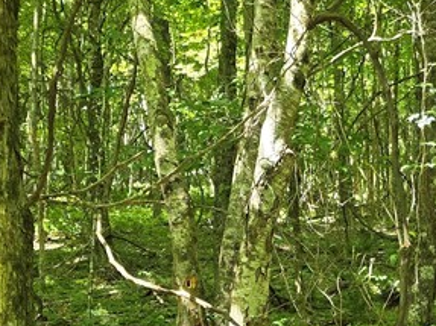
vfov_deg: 17.0
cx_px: 489
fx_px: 1032
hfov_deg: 22.4
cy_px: 417
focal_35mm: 82
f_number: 1.7
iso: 200
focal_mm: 6.3
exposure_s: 1/180
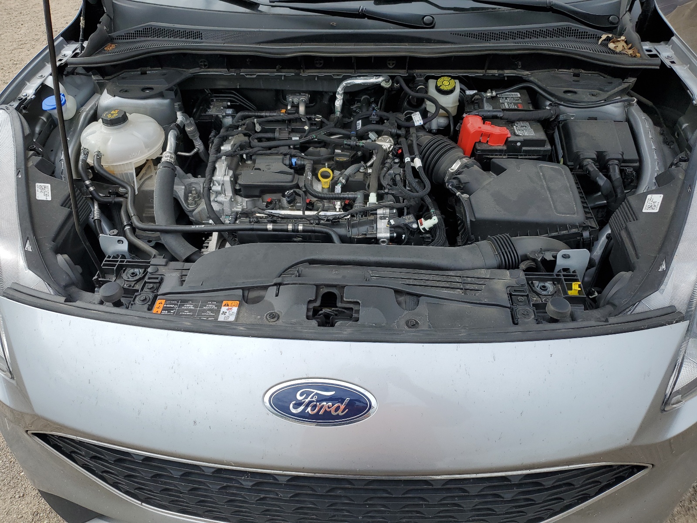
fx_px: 524
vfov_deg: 53.1
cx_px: 348
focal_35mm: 26
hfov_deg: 67.3
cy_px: 262
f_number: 1.5
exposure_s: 1/1667
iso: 50
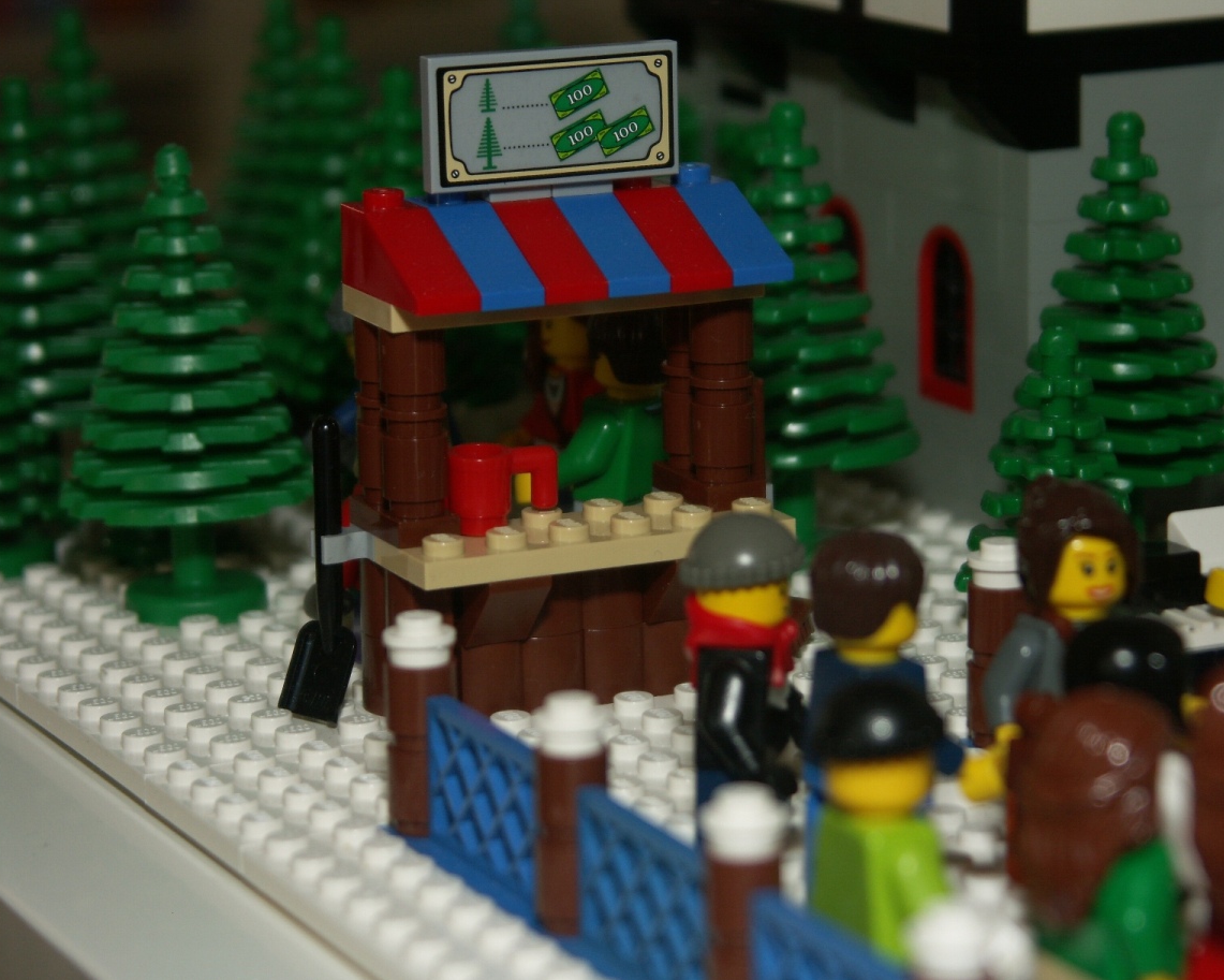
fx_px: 4818
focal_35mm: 133
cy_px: 491
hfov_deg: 14.5
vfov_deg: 11.6
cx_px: 653
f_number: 3.2
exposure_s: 1/125
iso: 100
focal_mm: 32.34
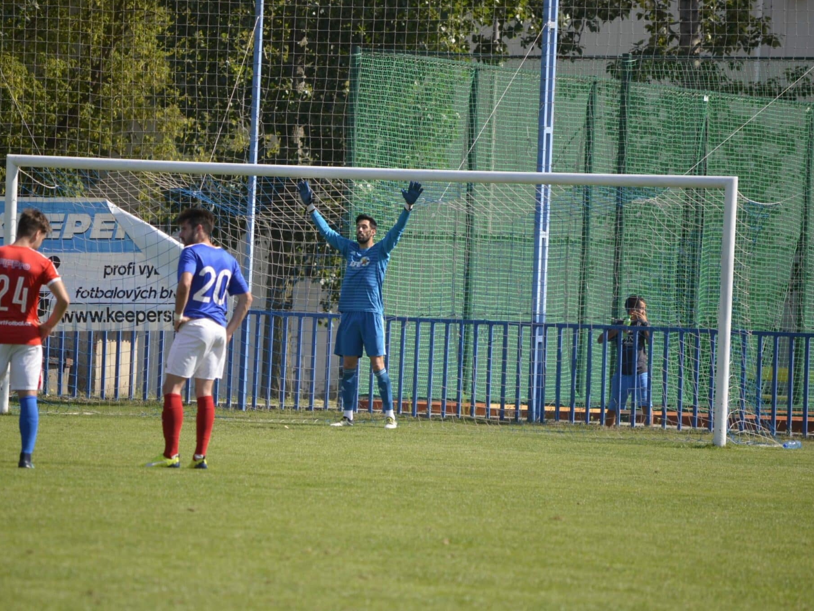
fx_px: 7689
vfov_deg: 4.5
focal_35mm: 327
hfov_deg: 6.1
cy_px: 305
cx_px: 367
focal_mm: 200
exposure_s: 1/1250
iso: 400
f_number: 5.6
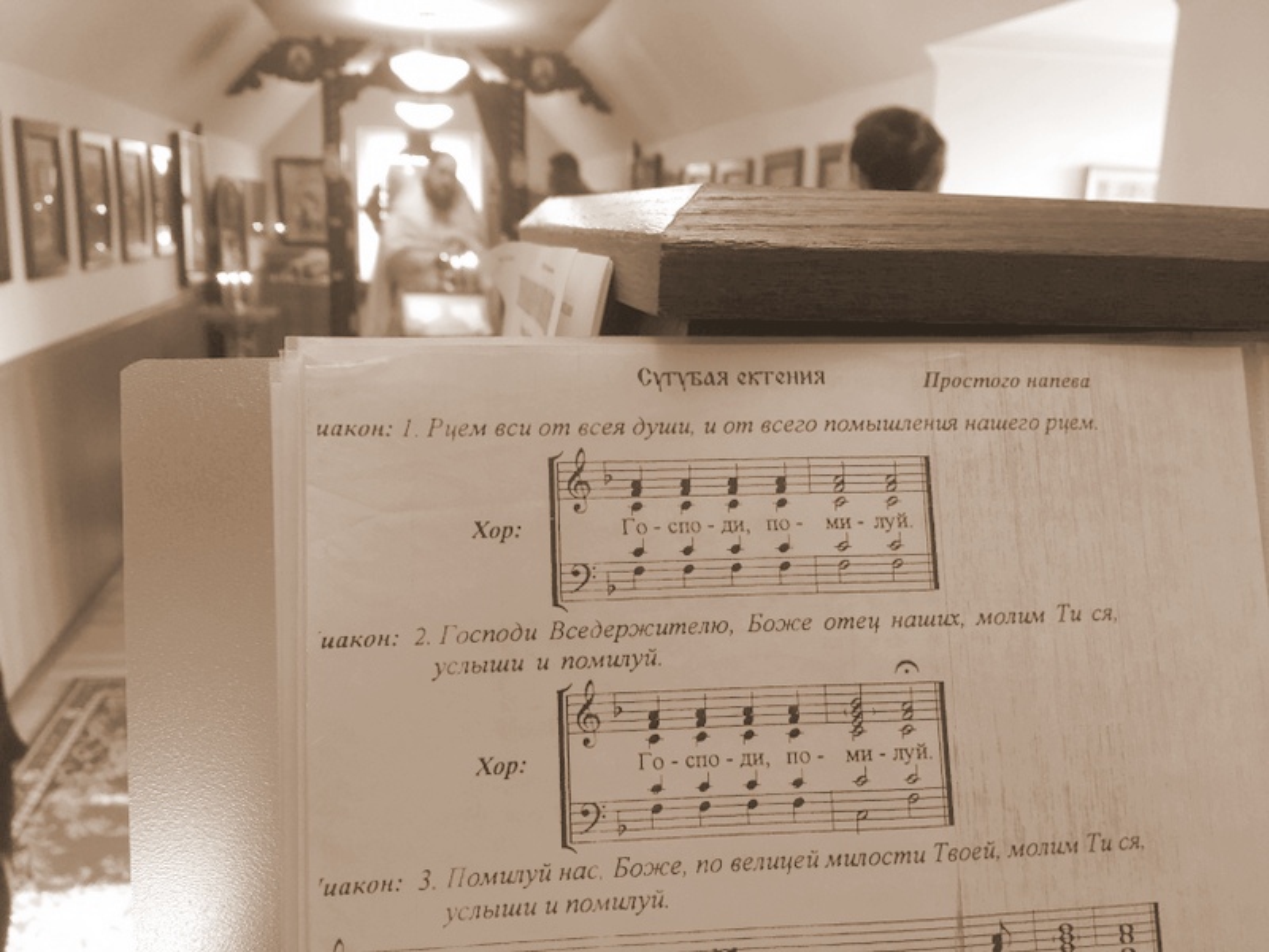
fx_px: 1063
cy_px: 476
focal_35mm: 29
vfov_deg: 48.2
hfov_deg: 61.7
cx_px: 634
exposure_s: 1/33
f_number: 2.2
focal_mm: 4.15
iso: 160
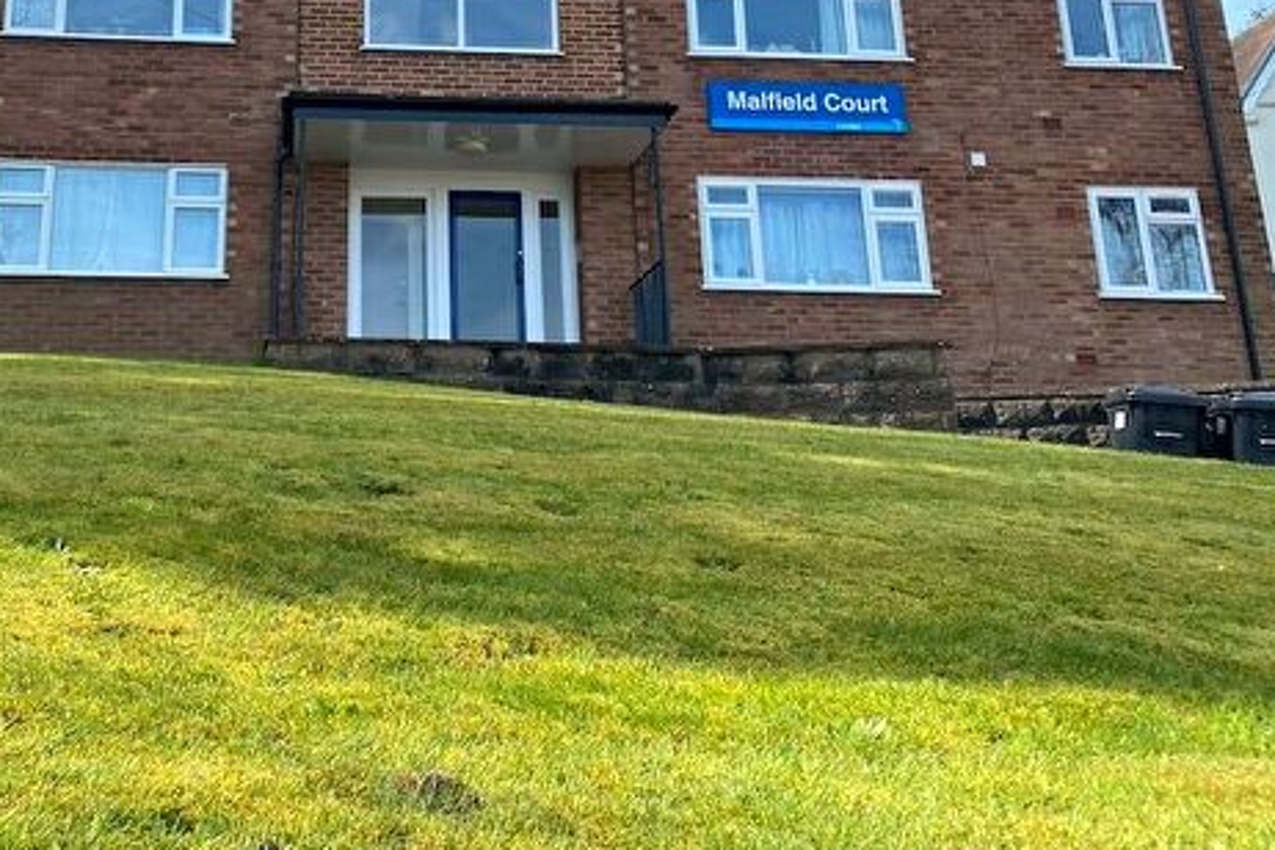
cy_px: 159
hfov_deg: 46.3
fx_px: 1452
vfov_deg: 31.7
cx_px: 378
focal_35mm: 41
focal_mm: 4.25
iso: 32
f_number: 1.8
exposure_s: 1/1043
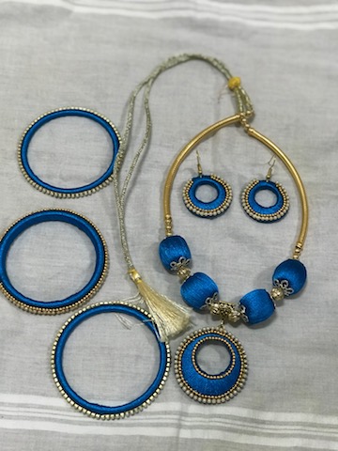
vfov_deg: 33.8
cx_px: 169
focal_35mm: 57
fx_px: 742
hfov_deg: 25.7
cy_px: 226
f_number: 2.8
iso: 400
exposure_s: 1/50
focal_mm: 6.6
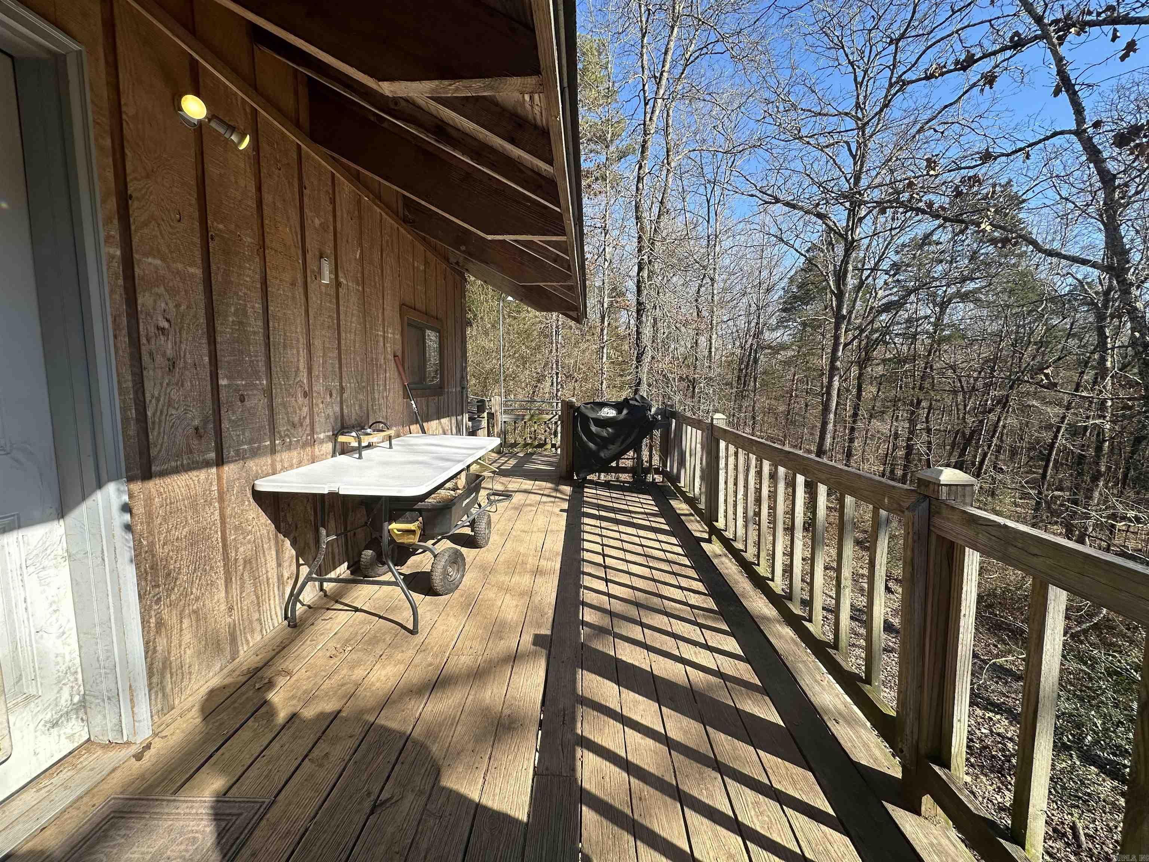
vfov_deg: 85.7
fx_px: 465
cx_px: 574
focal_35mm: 14
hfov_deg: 102.1
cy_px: 431
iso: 40
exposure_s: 1/725
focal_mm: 2.22
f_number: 2.2
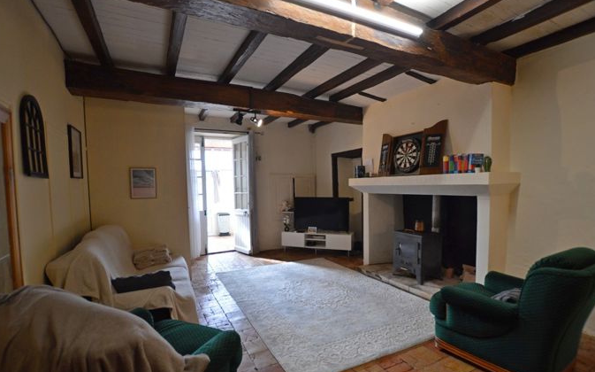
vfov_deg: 71.1
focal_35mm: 16
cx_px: 290
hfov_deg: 97.8
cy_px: 202
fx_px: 259
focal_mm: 10
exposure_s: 1/60
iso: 640
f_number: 3.5
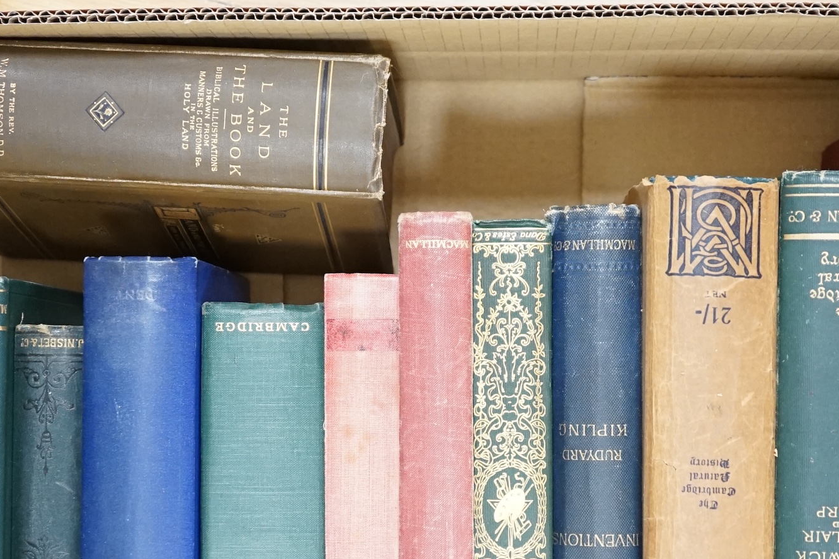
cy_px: 392
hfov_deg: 26.6
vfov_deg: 17.9
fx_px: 1771
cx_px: 433
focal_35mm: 76
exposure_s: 1/60
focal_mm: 30
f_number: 3.5
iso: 2000
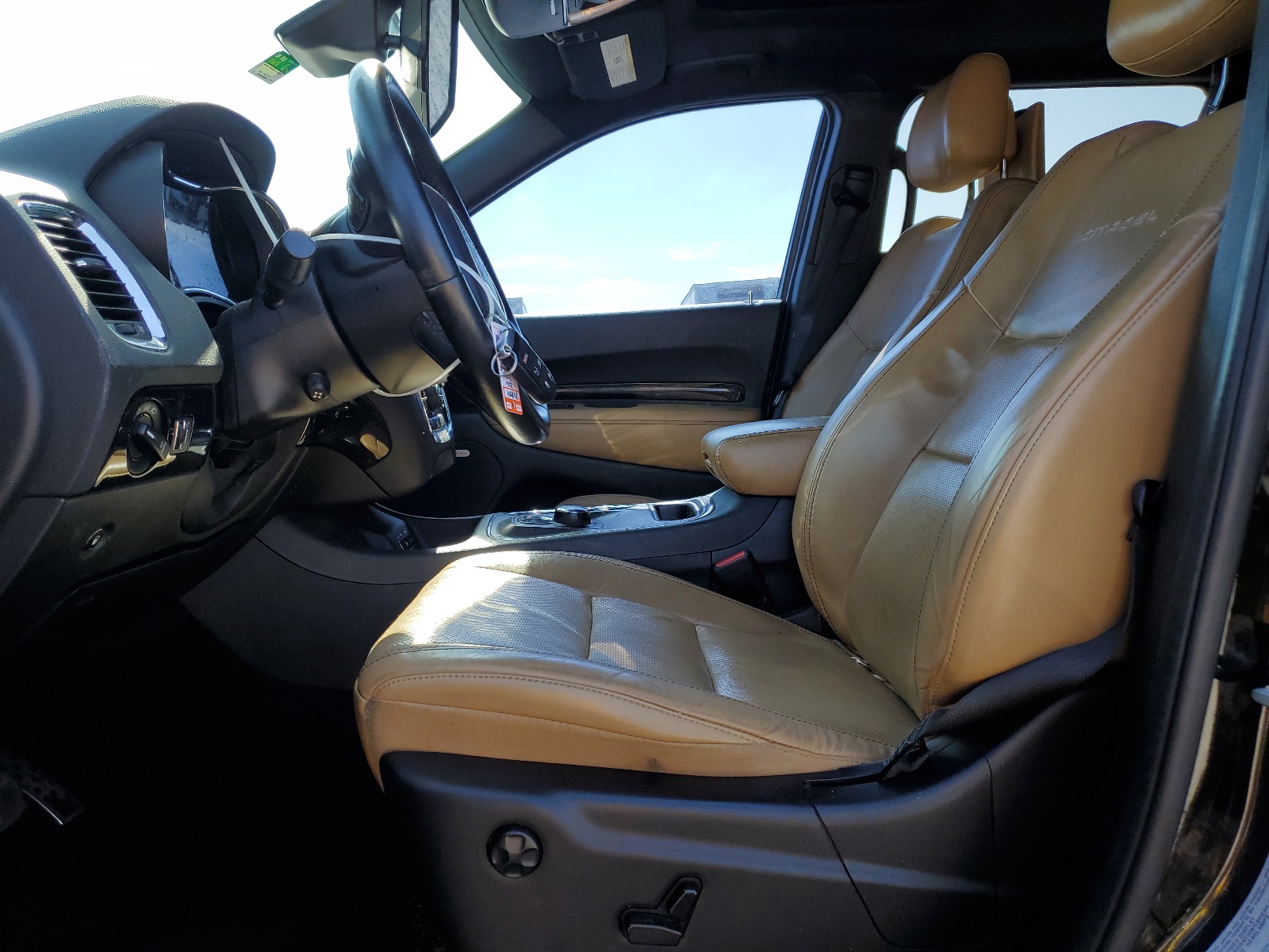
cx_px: 634
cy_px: 476
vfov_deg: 53.1
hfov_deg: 67.3
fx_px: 953
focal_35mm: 26
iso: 50
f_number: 1.5
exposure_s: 1/625
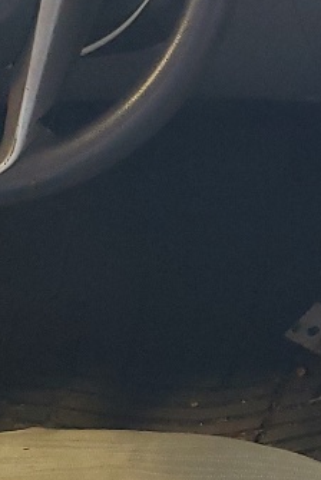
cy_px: 289
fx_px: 1722
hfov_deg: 10.3
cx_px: 457
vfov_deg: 15.9
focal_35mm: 129
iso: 289
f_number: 1.5
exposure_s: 1/60.2
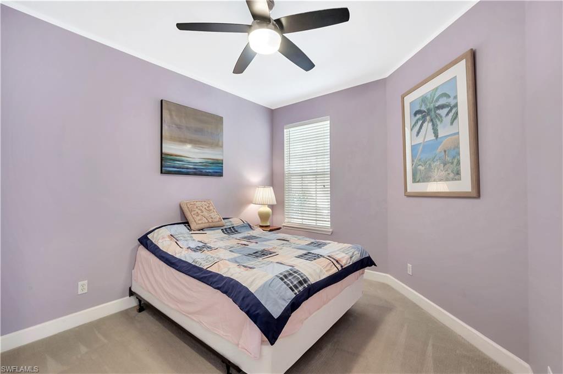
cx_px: 282
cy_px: 187
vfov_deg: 81.1
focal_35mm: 14
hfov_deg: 104.3
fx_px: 219
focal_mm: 14
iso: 160
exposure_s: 1/8
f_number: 11
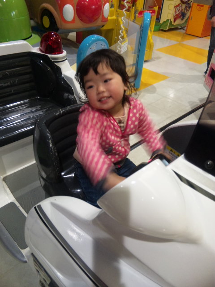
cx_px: 108
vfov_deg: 61.7
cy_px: 144
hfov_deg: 48.2
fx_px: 240
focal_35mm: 29
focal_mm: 4.82
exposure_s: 1/14.3
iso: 112
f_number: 2.8
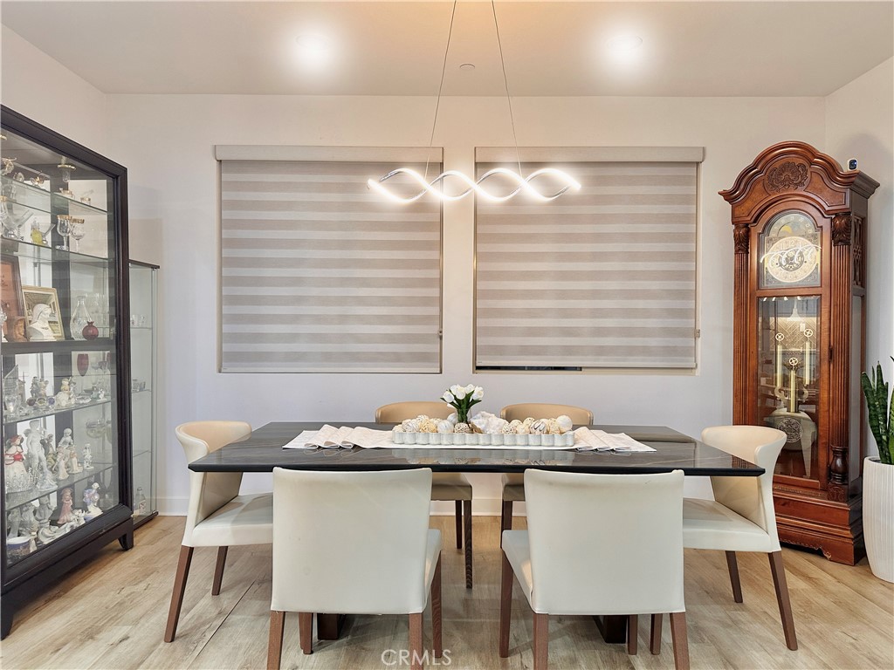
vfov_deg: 56.8
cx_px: 447
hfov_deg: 71.6
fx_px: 620
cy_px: 335
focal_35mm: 24
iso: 200
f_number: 1.78
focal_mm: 6.86
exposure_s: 1/60
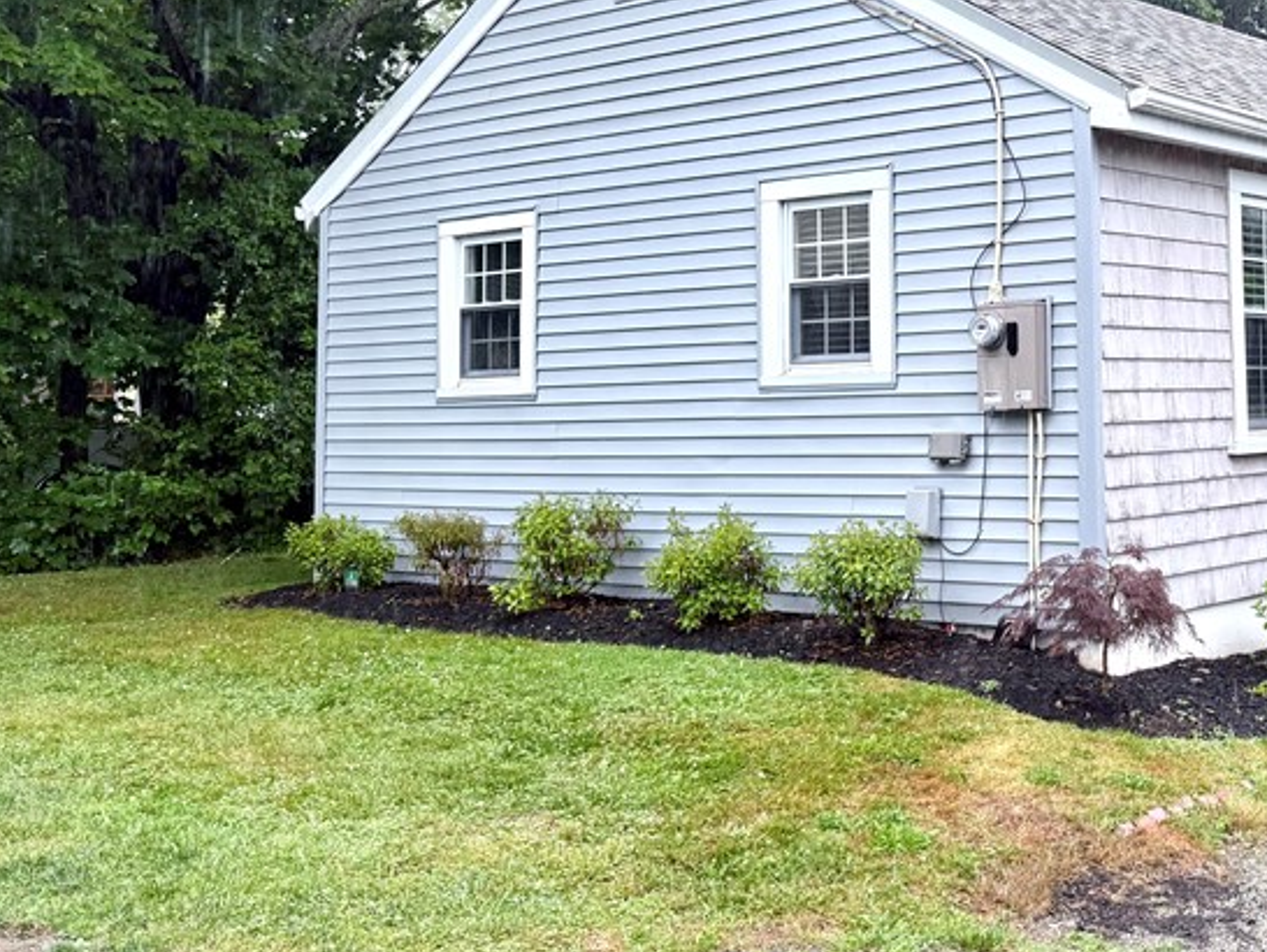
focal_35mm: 45
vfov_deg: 31.8
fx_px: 1648
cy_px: 283
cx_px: 1144
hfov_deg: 39.0
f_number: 1.78
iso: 100
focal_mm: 6.76
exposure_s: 1/243
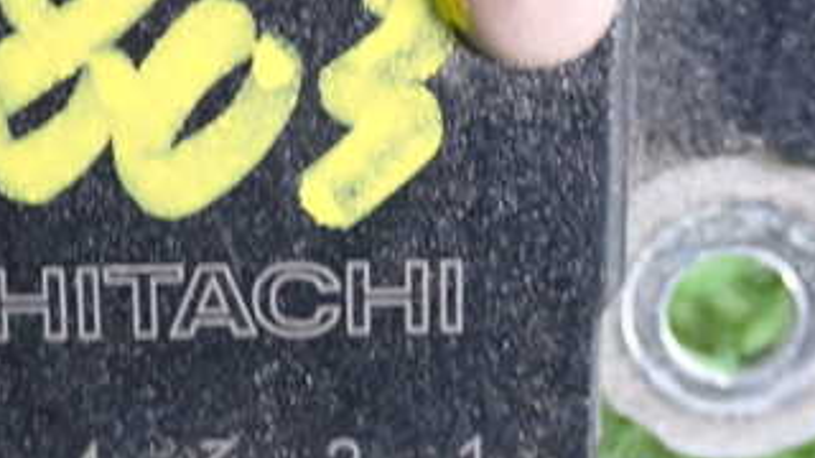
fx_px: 3134
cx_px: 222
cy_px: 81
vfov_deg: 8.3
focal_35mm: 145
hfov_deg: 14.8
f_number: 3.9
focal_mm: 12.73
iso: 800
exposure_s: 1/25
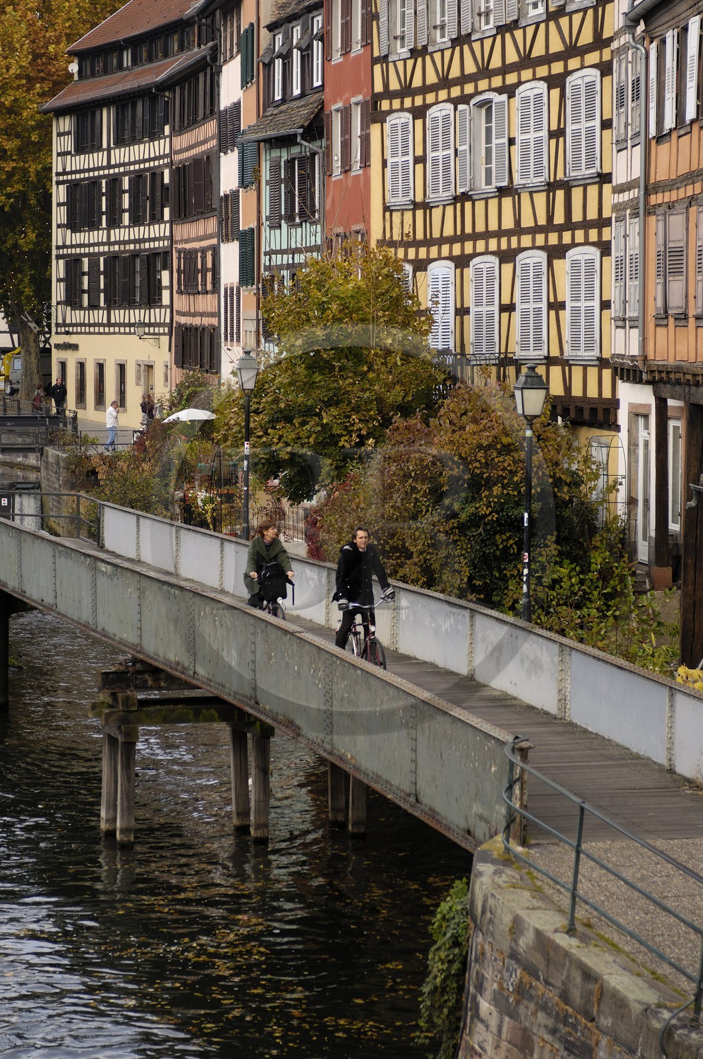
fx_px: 3085
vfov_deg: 19.5
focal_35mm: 105
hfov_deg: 13.0
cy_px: 530
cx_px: 352
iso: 100
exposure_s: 1/160
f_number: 3.5
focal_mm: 70
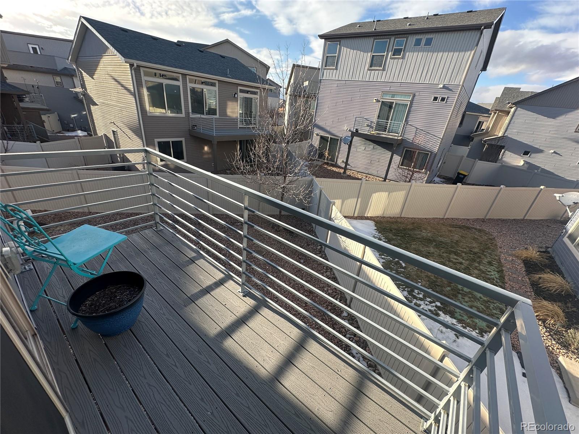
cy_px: 217
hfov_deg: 102.1
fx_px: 234
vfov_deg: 85.7
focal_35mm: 14
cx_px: 290
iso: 40
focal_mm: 2.22
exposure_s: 1/489
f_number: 2.2
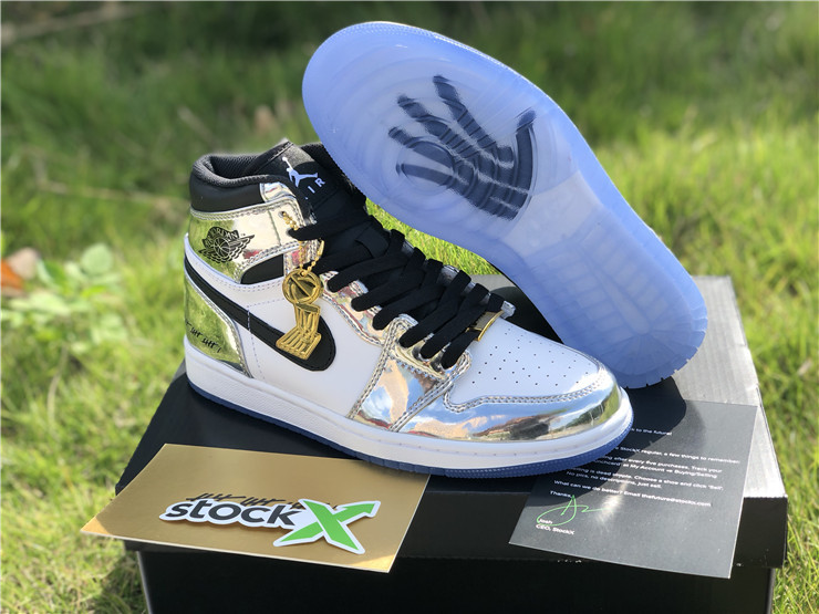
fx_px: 1230
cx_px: 410
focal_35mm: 52
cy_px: 307
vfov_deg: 28.0
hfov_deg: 36.8
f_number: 2.4
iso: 16
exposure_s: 1/457
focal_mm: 6
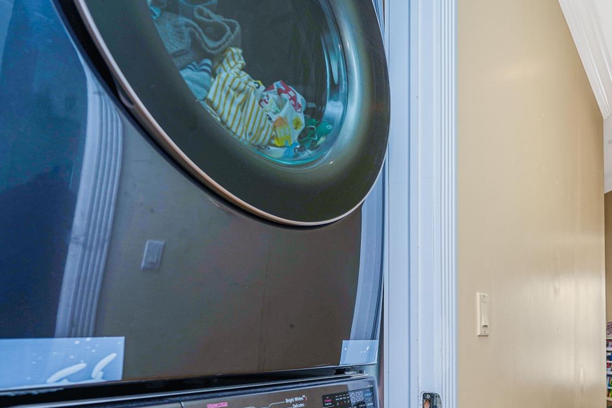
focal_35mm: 29
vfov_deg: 43.0
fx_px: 493
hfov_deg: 59.7
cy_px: 324
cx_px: 471
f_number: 4.5
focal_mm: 16
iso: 50
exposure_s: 1/40
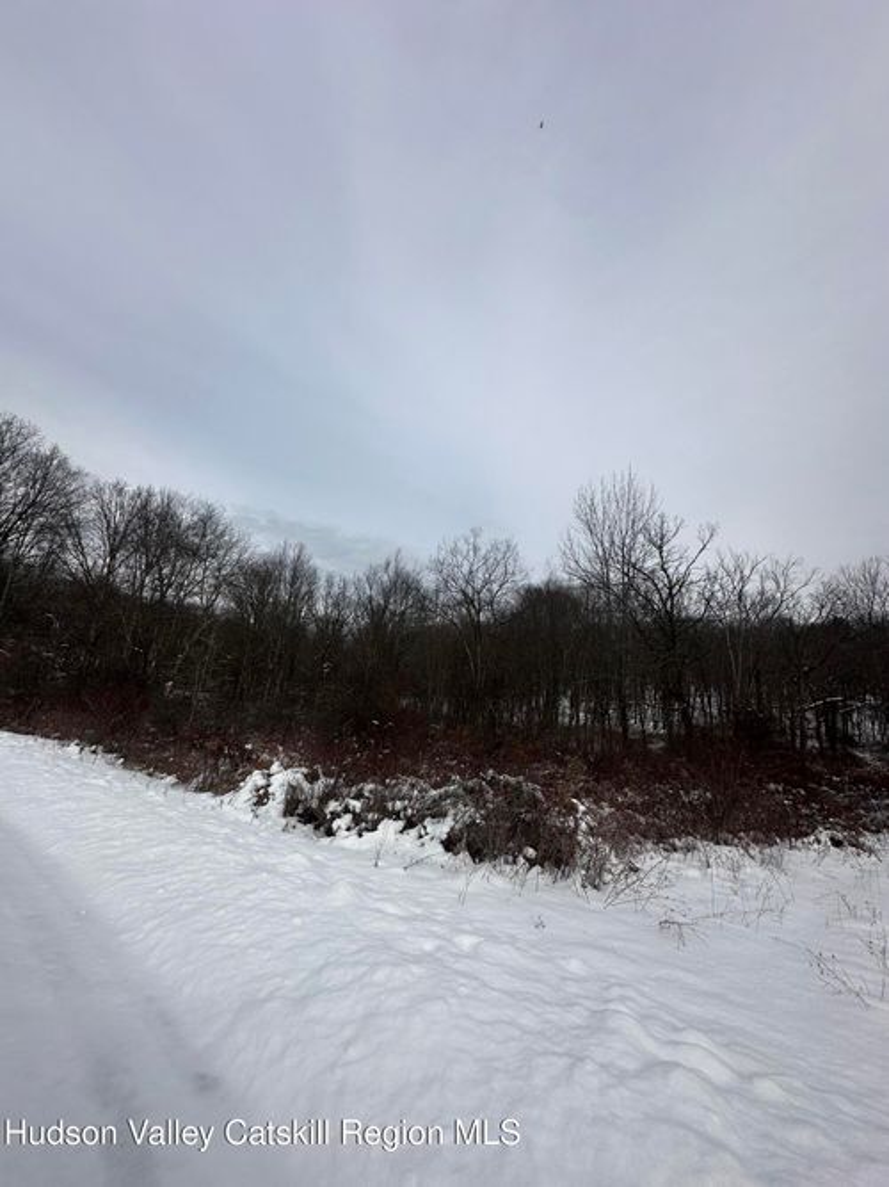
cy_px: 594
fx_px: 480
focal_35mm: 14
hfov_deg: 85.7
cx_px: 444
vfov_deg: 102.1
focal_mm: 2.22
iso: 50
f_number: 2.2
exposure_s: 1/2618
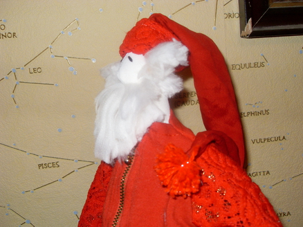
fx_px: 315
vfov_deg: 39.6
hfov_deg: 51.4
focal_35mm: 36
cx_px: 155
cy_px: 116
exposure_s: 1/45
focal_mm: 6.3
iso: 100
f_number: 2.8
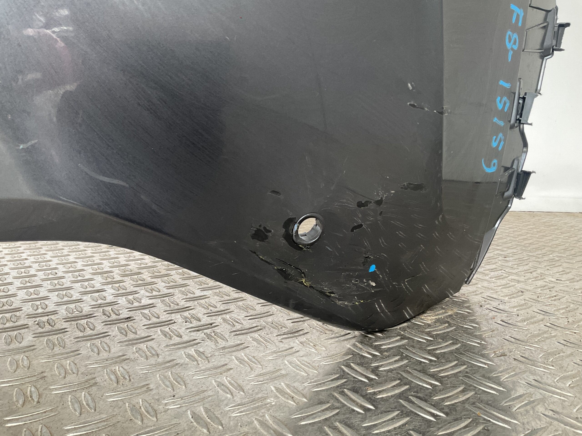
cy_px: 218
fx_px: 488
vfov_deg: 48.2
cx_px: 291
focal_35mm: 29
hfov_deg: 61.7
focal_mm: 3
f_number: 1.8
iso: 64
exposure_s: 1/60
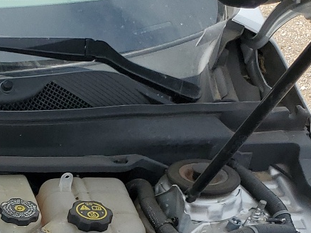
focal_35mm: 95
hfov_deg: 18.2
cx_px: -169
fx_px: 853
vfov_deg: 14.3
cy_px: 376
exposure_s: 1/2500
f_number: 1.5
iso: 50
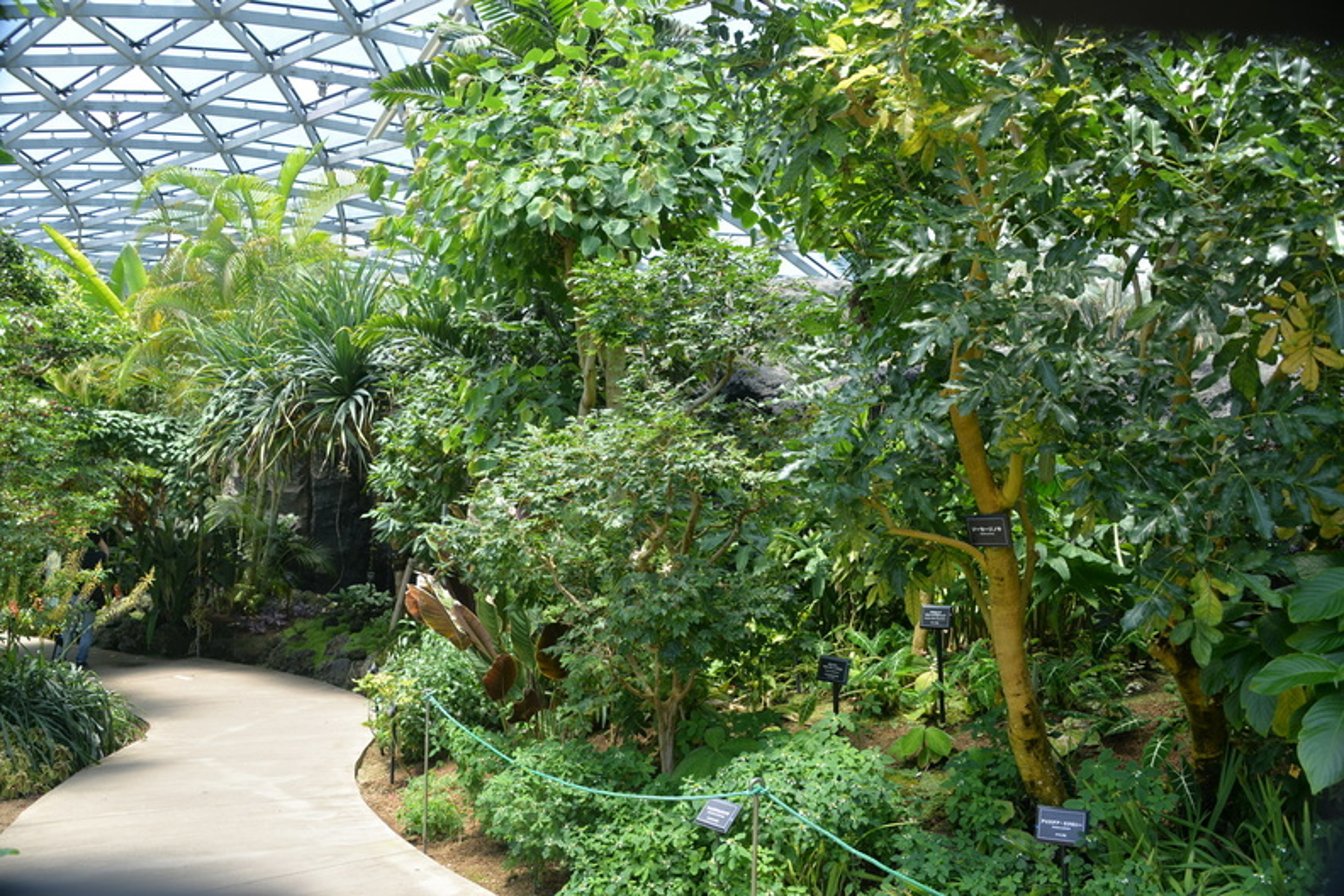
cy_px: 448
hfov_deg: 65.5
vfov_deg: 46.4
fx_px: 1045
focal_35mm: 28
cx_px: 672
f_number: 6.3
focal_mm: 28
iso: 200
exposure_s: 1/160
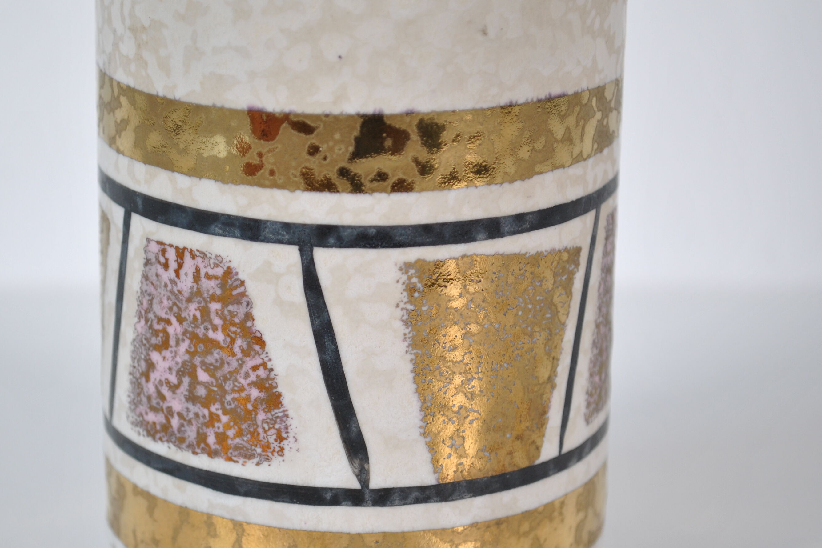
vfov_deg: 11.4
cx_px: 379
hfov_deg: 17.1
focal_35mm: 120
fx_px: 2734
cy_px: 323
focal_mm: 55
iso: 200
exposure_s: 1/80
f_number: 5.6
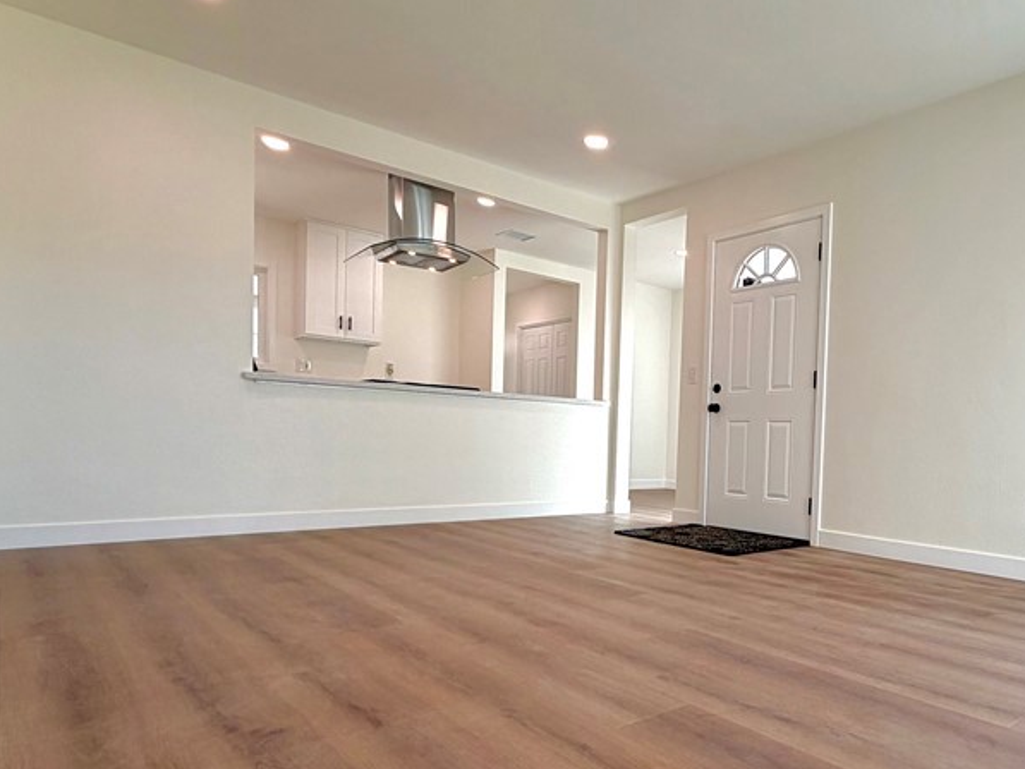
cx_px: 706
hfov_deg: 69.0
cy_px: 467
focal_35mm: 24
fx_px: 711
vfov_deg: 56.3
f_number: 2.2
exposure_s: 1/186
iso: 64
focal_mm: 2.22
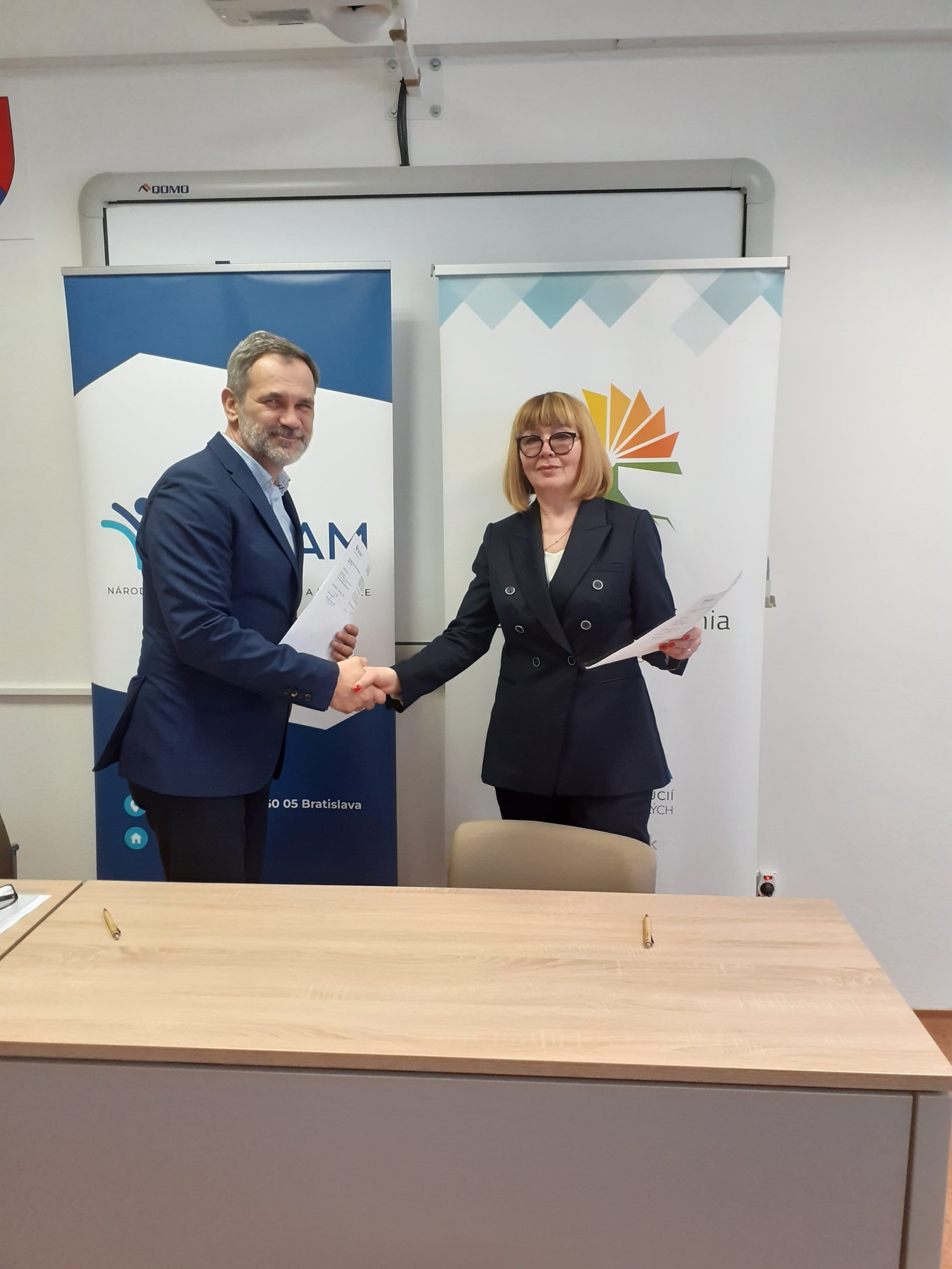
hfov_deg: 51.4
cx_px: 476
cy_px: 634
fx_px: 990
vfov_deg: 65.3
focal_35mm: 27
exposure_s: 1/50
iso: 160
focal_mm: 3.6
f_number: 1.9
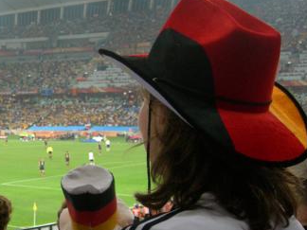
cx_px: 38
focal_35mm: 75
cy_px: 123
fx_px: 665
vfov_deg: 19.6
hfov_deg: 25.3
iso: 200
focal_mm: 7.8
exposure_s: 1/134
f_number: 2.8
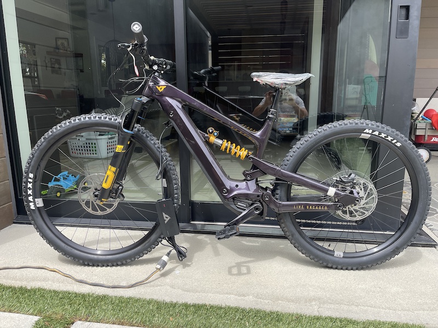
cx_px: 219
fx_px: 329
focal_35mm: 26
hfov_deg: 67.3
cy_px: 164
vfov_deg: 53.1
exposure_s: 1/930
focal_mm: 5.1
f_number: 1.6
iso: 32
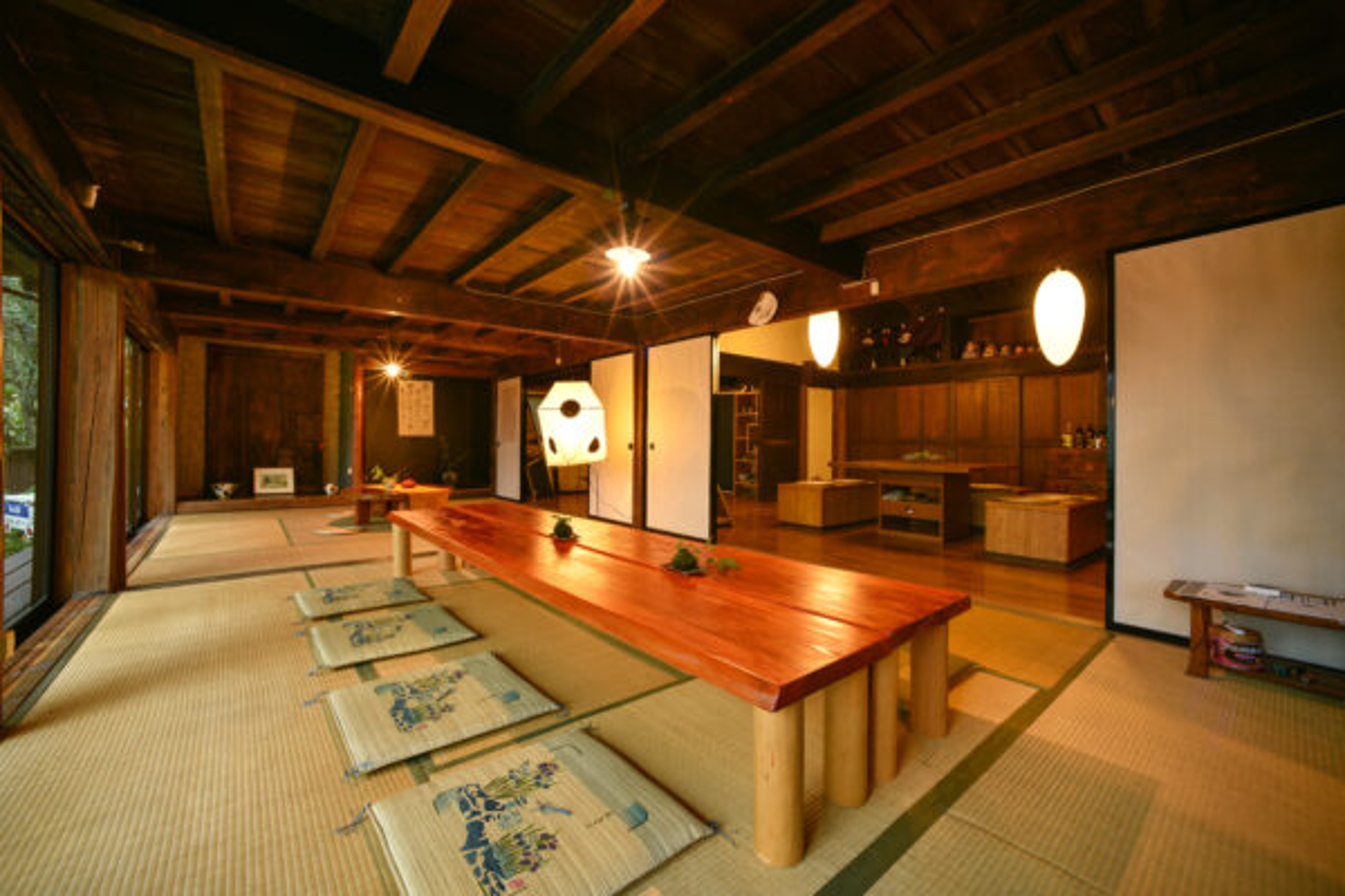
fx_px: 523
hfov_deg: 104.3
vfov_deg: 81.2
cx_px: 672
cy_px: 448
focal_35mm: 14
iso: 100
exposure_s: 1
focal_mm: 14
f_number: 7.1
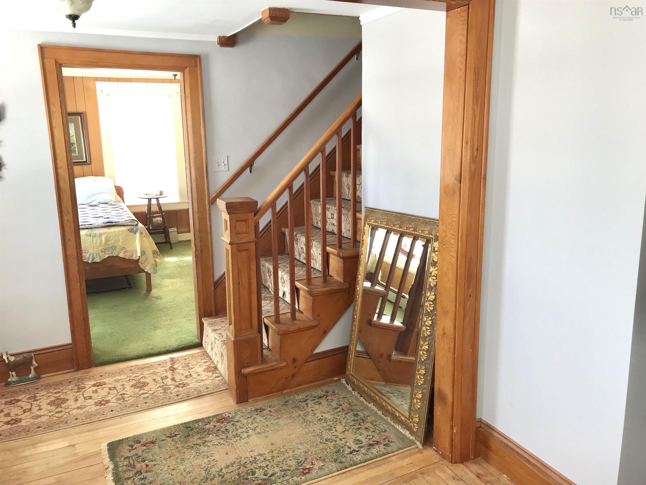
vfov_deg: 49.7
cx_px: 323
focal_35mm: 28
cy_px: 242
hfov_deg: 63.4
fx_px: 523
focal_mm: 3.99
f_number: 1.8
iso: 32
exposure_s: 1/60
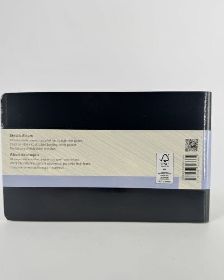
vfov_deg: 65.8
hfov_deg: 55.0
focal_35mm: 26
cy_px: 155
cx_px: 112
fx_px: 215
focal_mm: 6.76
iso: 80
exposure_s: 1/995
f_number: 1.78
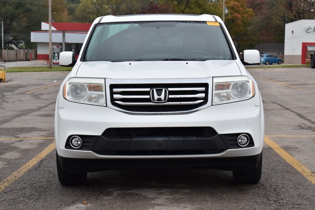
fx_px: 722
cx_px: 158
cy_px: 105
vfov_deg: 16.6
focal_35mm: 82
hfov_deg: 24.6
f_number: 5.6
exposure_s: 1/60
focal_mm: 55
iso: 560
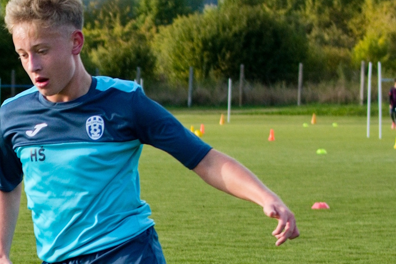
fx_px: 2377
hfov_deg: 9.3
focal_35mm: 216
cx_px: -154
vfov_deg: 6.3
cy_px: 313
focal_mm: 40
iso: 640
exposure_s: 1/4000
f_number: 3.2
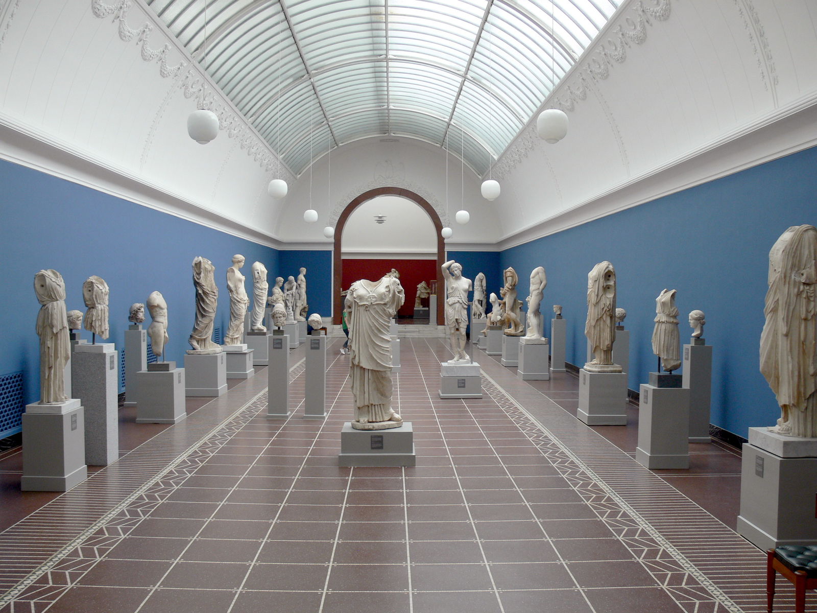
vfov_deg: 40.7
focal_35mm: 35
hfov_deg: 52.6
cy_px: 306
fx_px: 826
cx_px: 408
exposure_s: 1/50
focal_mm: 7.4
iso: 80
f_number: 3.6
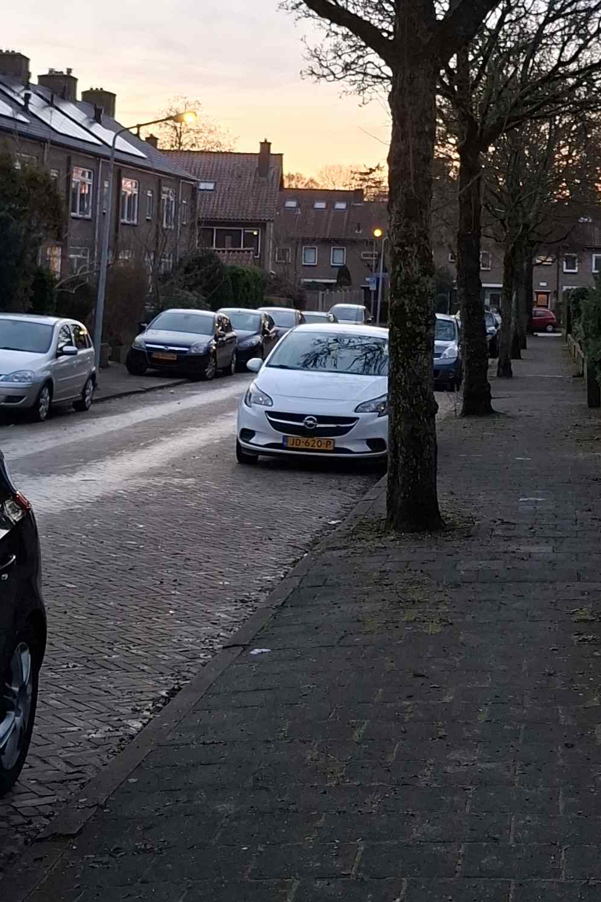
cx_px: 516
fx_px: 1628
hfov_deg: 20.6
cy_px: 178
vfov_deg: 30.2
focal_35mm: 65
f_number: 1.8
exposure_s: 1/50
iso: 320
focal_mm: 5.54
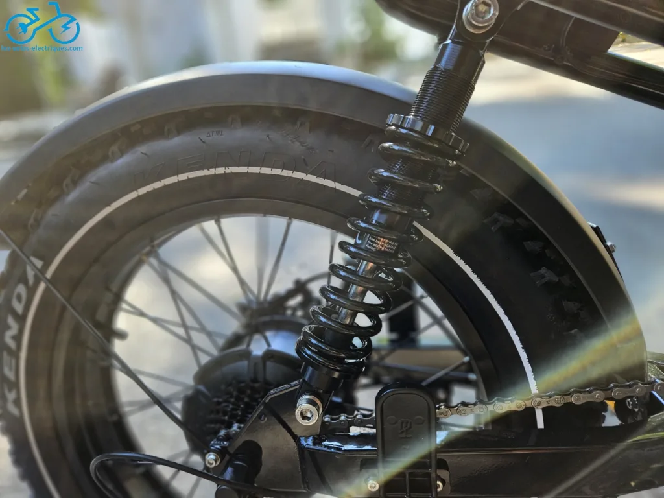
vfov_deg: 58.9
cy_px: 249
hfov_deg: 73.9
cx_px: 332
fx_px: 441
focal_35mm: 23
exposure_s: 1/100
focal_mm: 5.4
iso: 32
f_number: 1.8
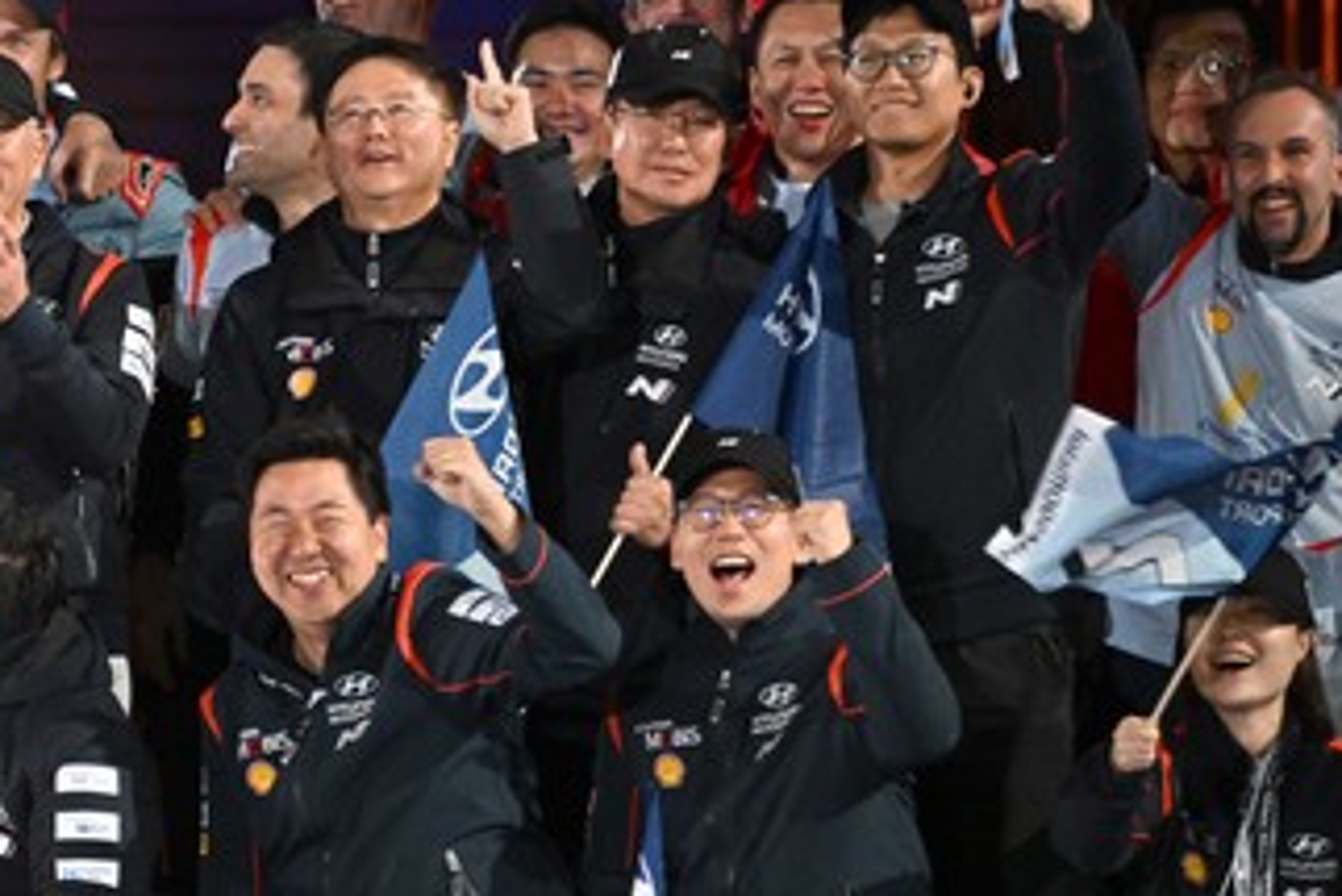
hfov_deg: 5.5
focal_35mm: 375
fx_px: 13985
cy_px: 131
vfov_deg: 3.7
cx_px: -42
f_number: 5.6
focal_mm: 180
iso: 2000
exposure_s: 1/250
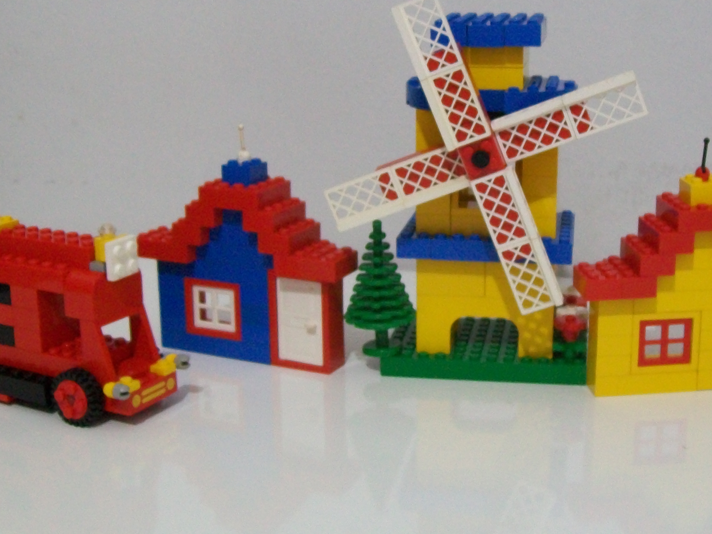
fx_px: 1090
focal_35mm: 53
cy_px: 224
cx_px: 437
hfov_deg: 36.0
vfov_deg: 27.5
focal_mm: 6.1
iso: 185
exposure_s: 1/8
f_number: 2.7
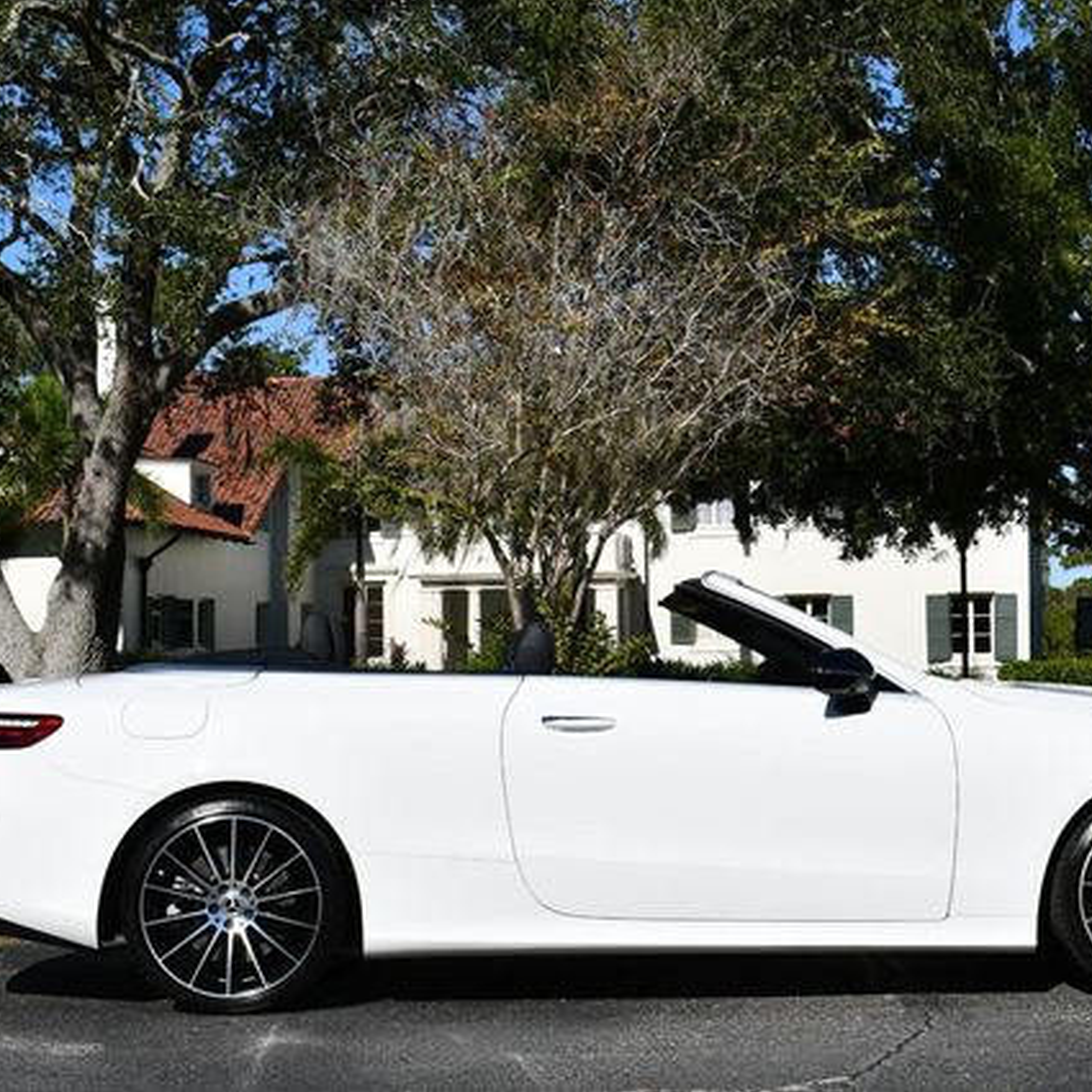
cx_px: 678
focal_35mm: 64
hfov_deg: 26.8
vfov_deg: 26.9
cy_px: 545
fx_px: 2284
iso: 100
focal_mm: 25
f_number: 10
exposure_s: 1/400
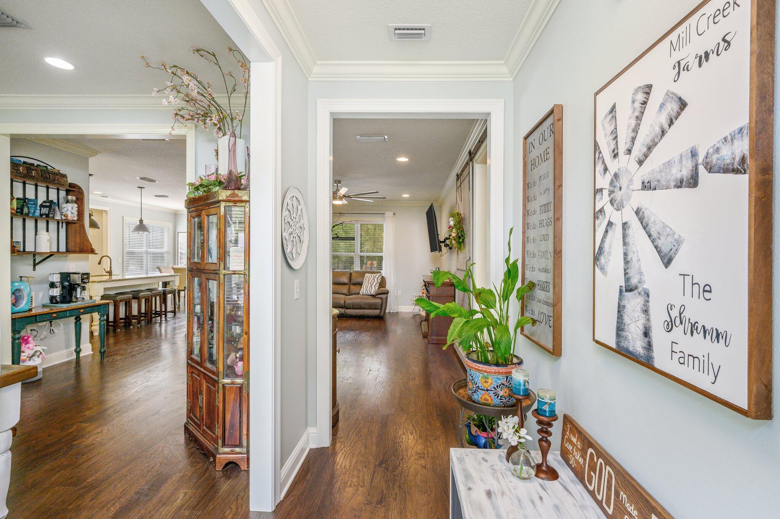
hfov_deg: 96.8
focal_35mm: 16
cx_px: 390
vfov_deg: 73.7
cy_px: 260
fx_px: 346
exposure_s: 1/8
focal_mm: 16
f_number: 9
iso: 320
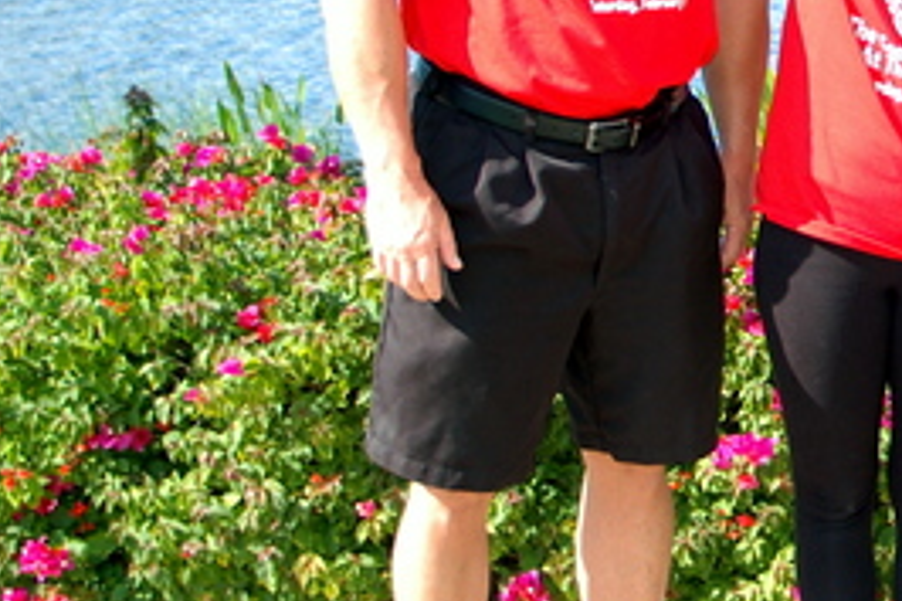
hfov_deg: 18.6
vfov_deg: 13.4
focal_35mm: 101
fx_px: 2538
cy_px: 161
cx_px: 1200
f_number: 4.5
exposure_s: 1/250
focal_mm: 25
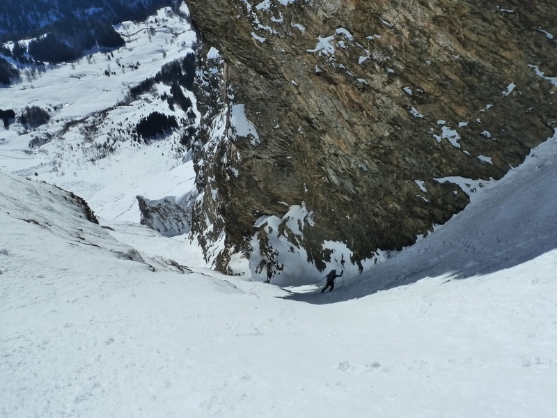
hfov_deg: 42.9
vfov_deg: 32.9
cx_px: 278
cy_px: 209
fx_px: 708
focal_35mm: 44
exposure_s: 1/1000
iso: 200
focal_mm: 7.3
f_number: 6.3
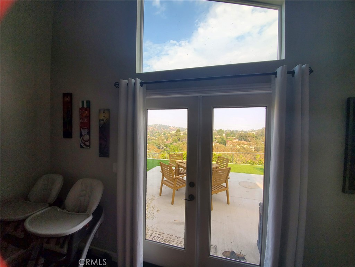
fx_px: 133
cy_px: 134
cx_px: 178
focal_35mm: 13
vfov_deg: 89.9
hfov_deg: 106.2
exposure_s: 1/235
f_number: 2.2
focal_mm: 1.8
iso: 50
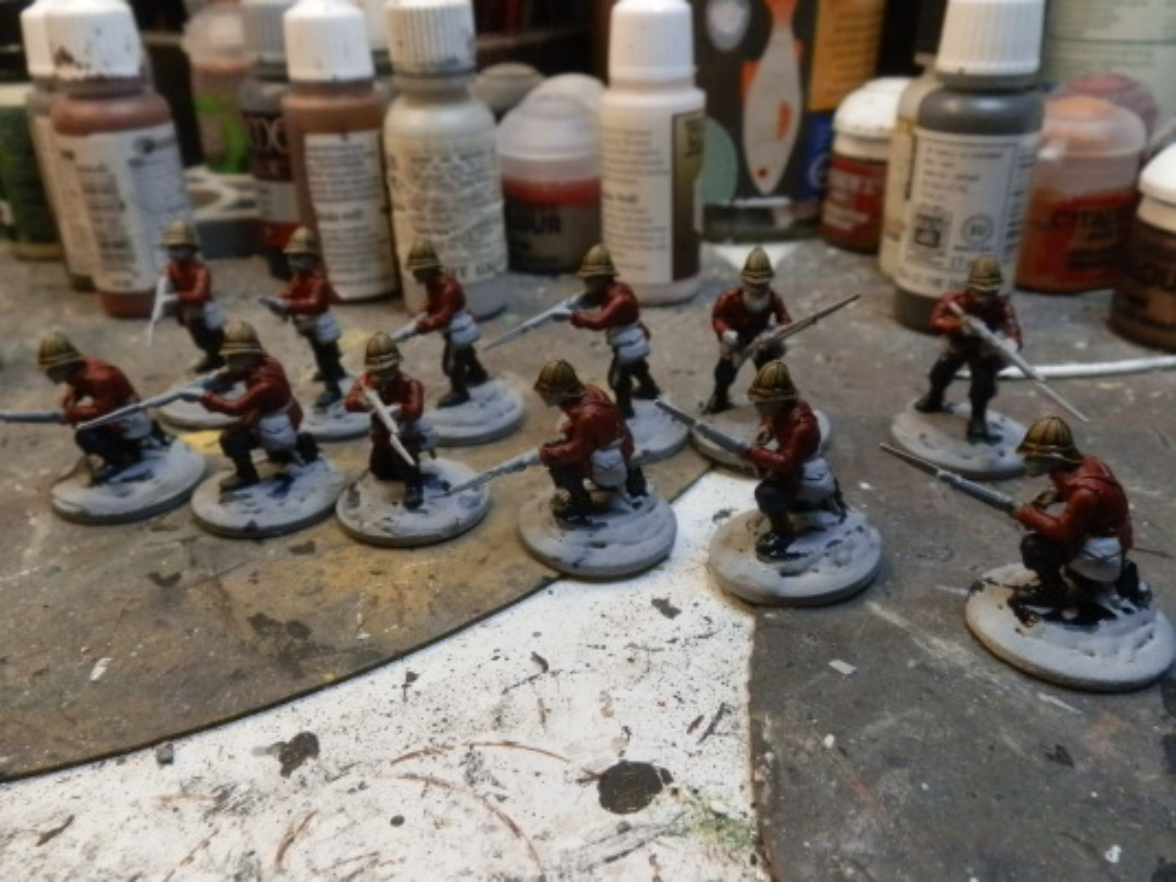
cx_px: 588
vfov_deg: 49.7
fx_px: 951
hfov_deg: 63.4
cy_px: 441
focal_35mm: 28
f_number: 3.1
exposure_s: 1/250
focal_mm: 5
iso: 400
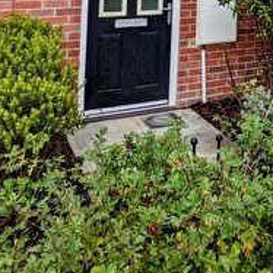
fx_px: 473
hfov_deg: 29.7
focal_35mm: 53
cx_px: 282
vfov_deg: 27.5
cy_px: -71
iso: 36
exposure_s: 1/1046
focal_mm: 2.22
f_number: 2.2
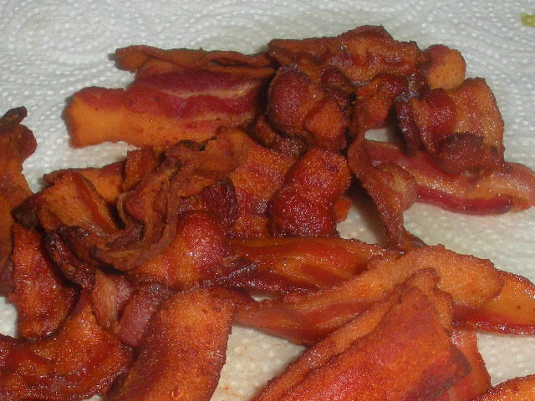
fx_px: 1252
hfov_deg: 24.1
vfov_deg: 18.1
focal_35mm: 81
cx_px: 213
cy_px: 320
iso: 64
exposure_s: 1/60
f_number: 5.6
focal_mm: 6.3
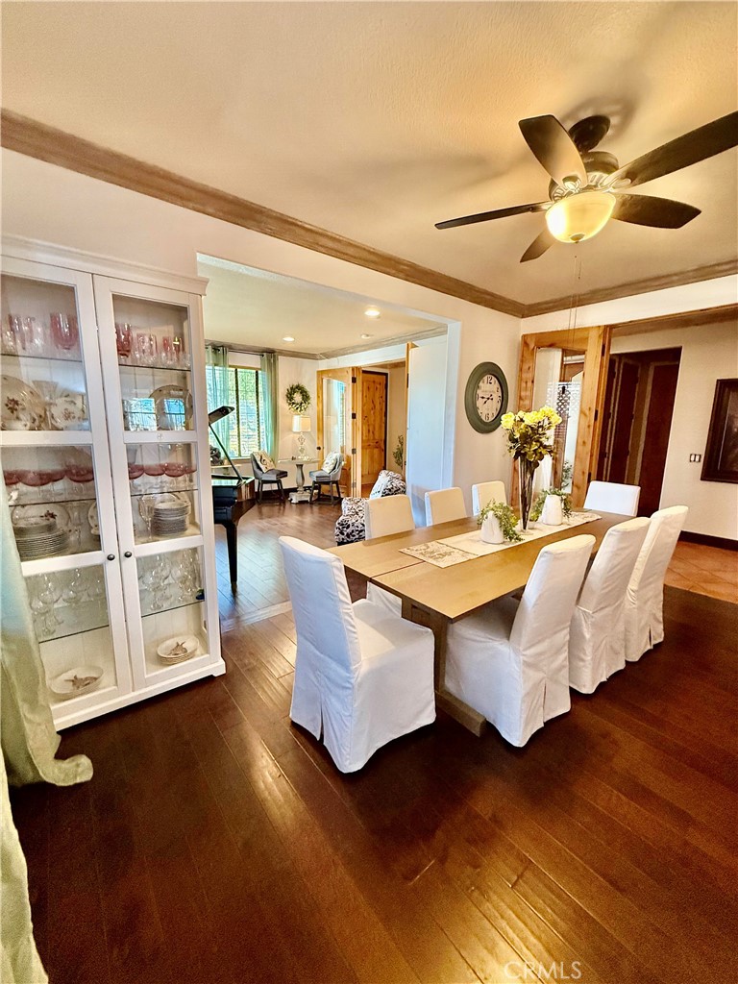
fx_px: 398
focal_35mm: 14
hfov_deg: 85.7
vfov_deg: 102.1
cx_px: 369
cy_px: 492
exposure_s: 1/120
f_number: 2.2
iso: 500
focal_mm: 2.22
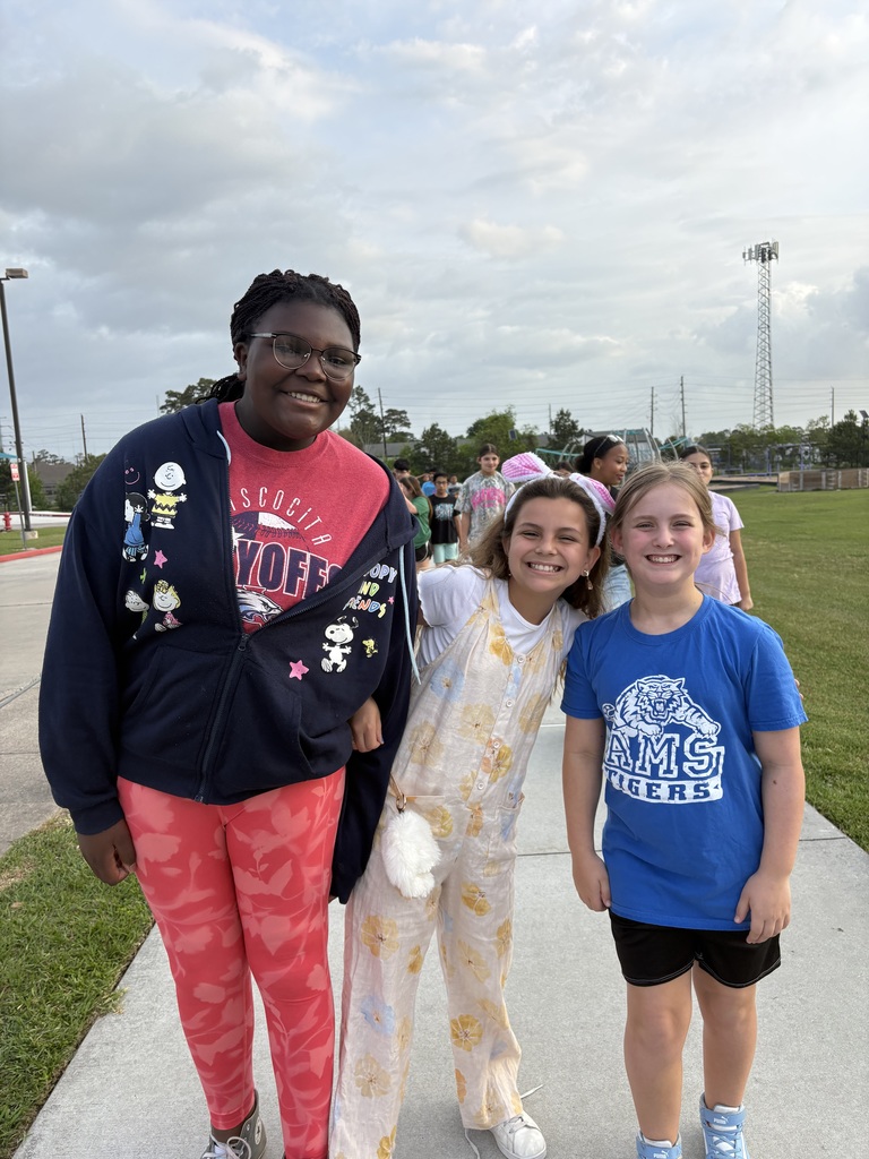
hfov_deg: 53.1
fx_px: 870
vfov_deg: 67.3
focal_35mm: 26
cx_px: 434
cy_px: 580
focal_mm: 5.96
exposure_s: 1/973
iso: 50
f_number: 1.6
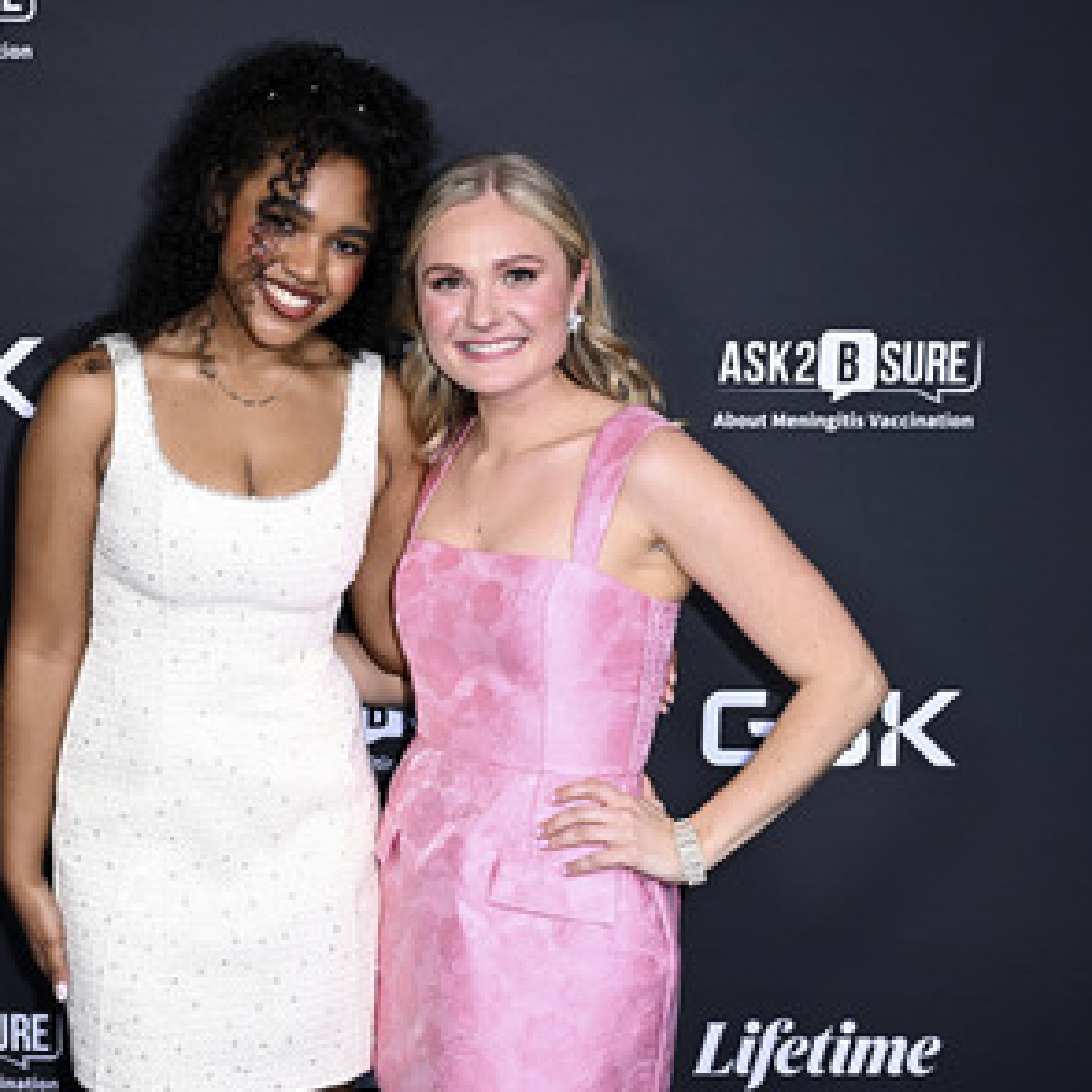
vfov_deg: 35.4
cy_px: 552
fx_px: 1713
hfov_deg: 35.2
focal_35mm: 48
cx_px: 405
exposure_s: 1/200
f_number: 5.6
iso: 2000
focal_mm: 37
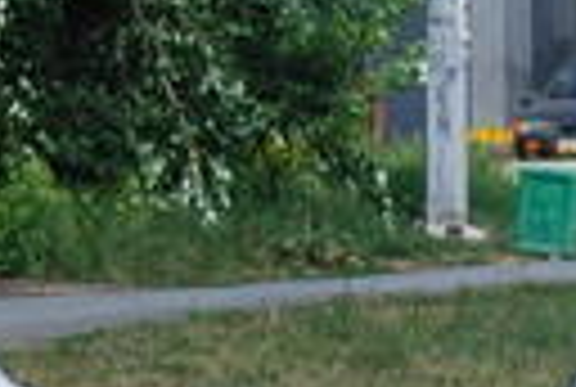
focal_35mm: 596
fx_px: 9558
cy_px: -639
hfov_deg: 3.4
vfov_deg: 2.3
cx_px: 522
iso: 100
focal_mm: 52
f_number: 7.1
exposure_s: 1/200
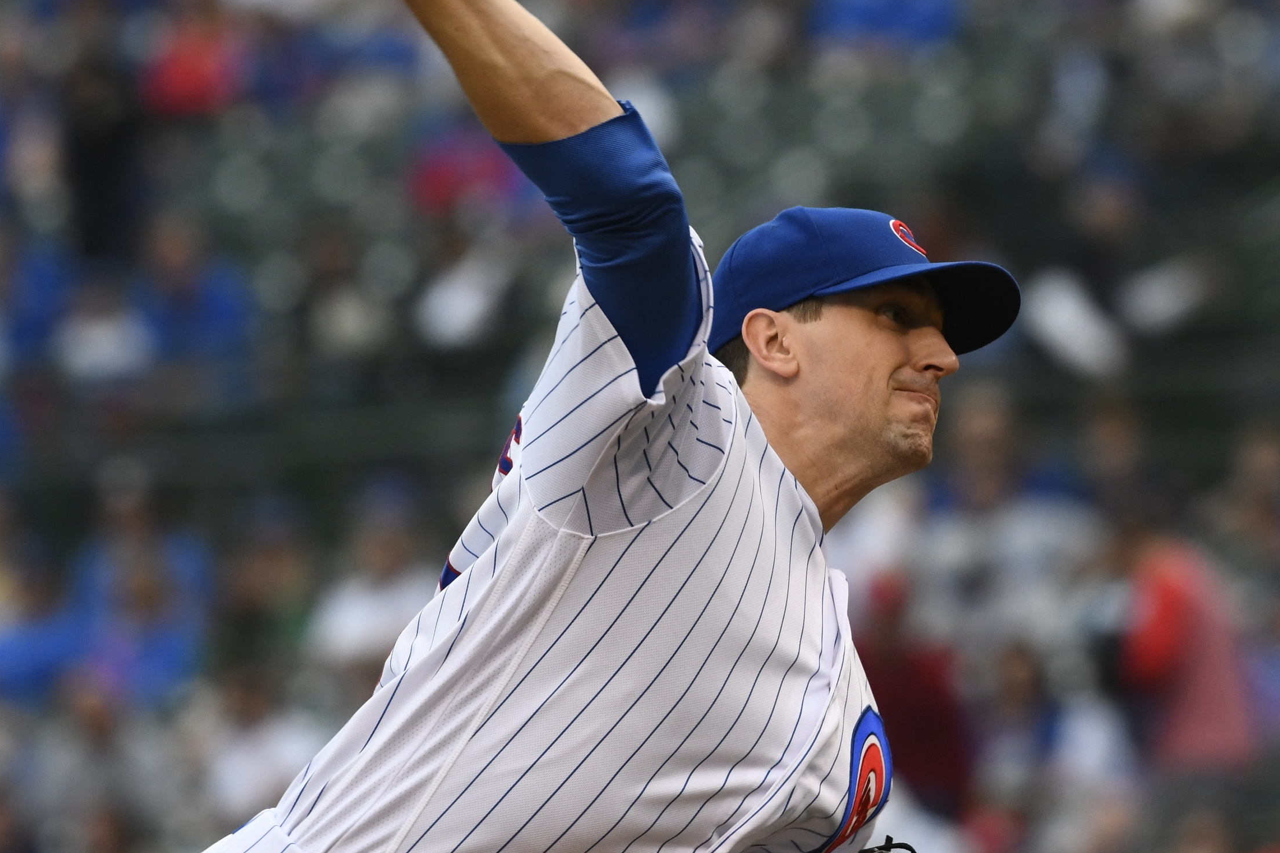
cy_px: 277
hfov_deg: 2.6
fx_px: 28442
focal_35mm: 800
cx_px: 862
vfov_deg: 1.7
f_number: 5.6
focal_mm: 360
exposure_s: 1/2500
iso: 1800
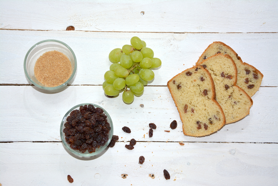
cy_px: 93
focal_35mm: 63
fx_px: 487
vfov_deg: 21.6
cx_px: 139
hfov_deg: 31.9
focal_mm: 42
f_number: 4.8
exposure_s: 1/30
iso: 320
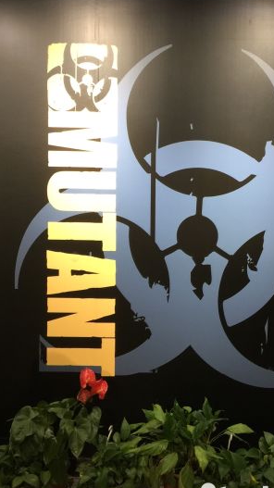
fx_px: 543
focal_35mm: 42
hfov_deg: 28.1
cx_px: 181
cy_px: 229
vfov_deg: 48.3
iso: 50
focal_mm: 4.15
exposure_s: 1/17
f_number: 2.2
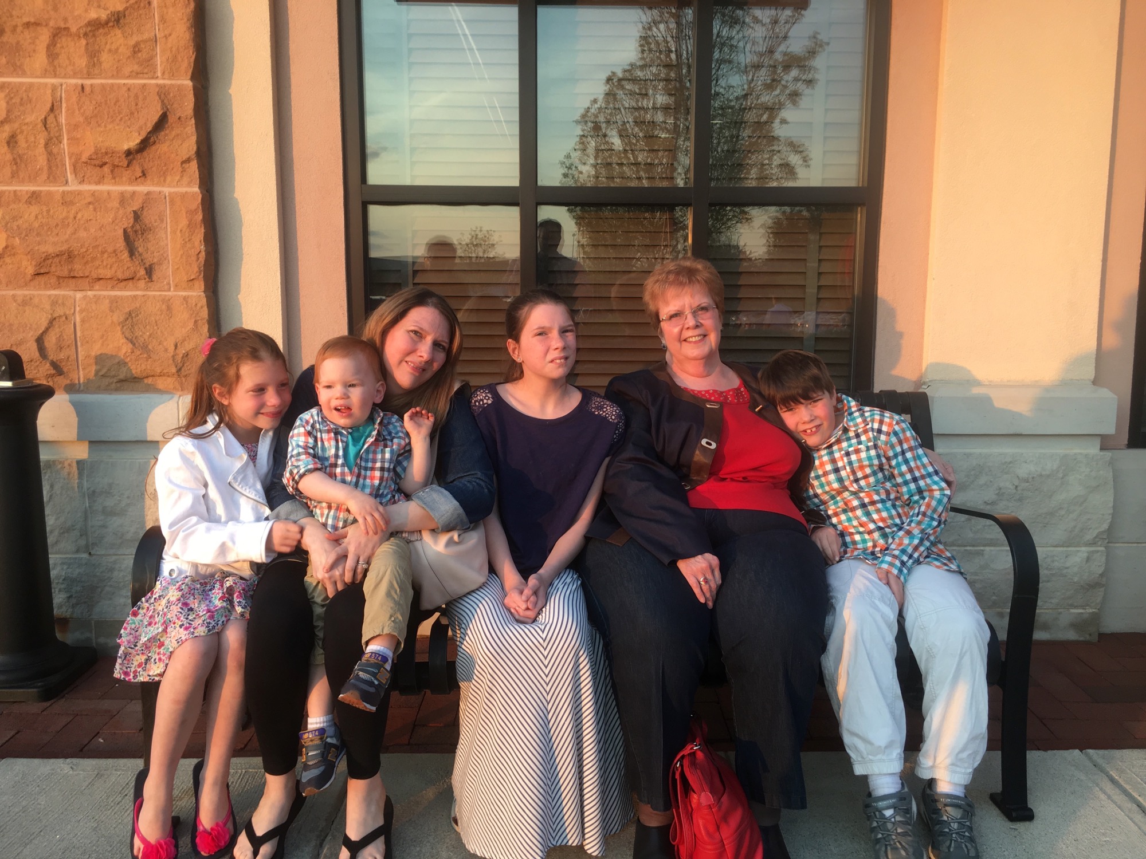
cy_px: 430
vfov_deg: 48.2
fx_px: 960
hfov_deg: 61.7
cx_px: 573
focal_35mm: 29
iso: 25
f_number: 2.2
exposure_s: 1/120
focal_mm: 4.15
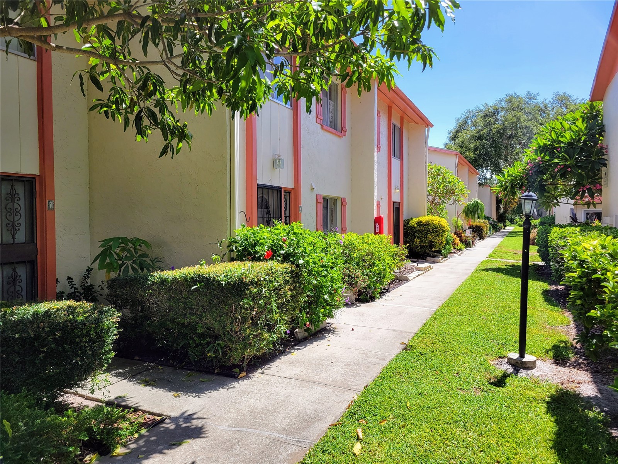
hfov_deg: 67.3
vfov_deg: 53.1
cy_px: 232
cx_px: 309
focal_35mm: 26
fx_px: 464
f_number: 1.8
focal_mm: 5.4
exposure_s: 1/1563
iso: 40
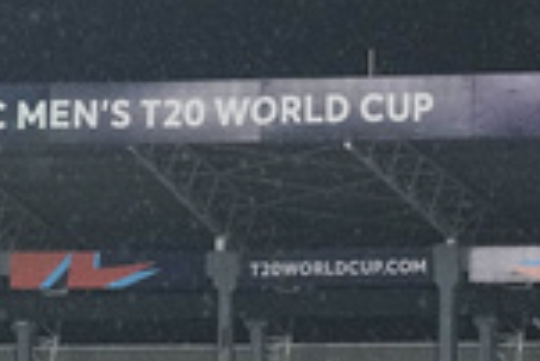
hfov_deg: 4.3
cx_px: 772
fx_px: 7207
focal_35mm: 480
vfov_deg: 2.8
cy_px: 817
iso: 800
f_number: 5
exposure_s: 1/640
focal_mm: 71
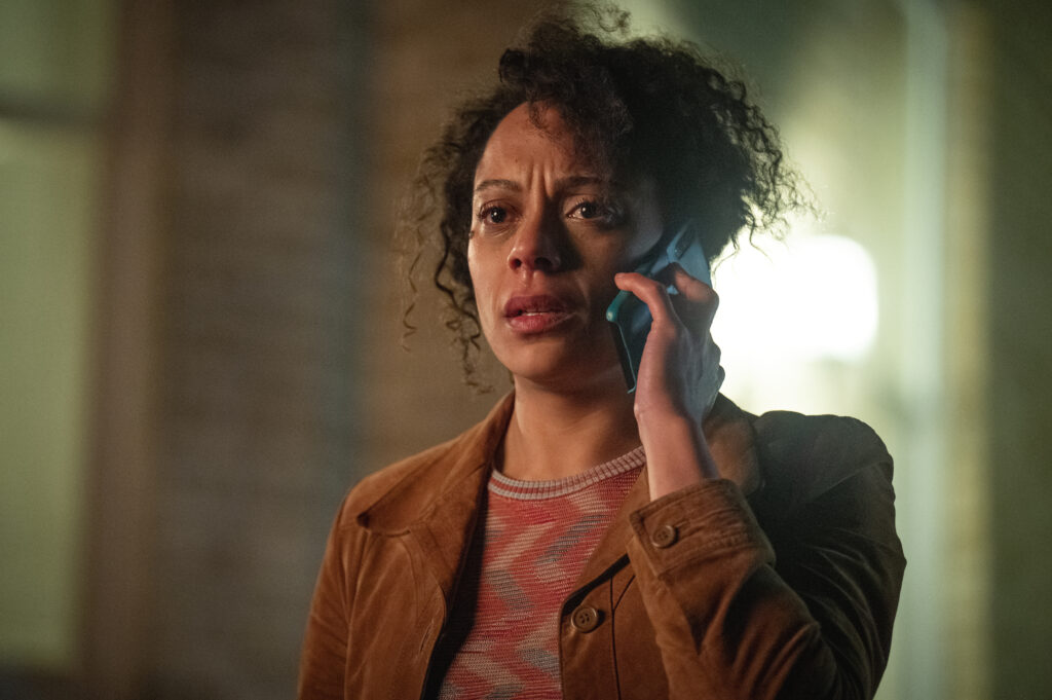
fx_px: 4818
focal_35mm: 165
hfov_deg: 12.5
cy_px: 350
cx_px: 526
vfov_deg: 8.3
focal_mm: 165
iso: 6400
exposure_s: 1/125
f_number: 2.8
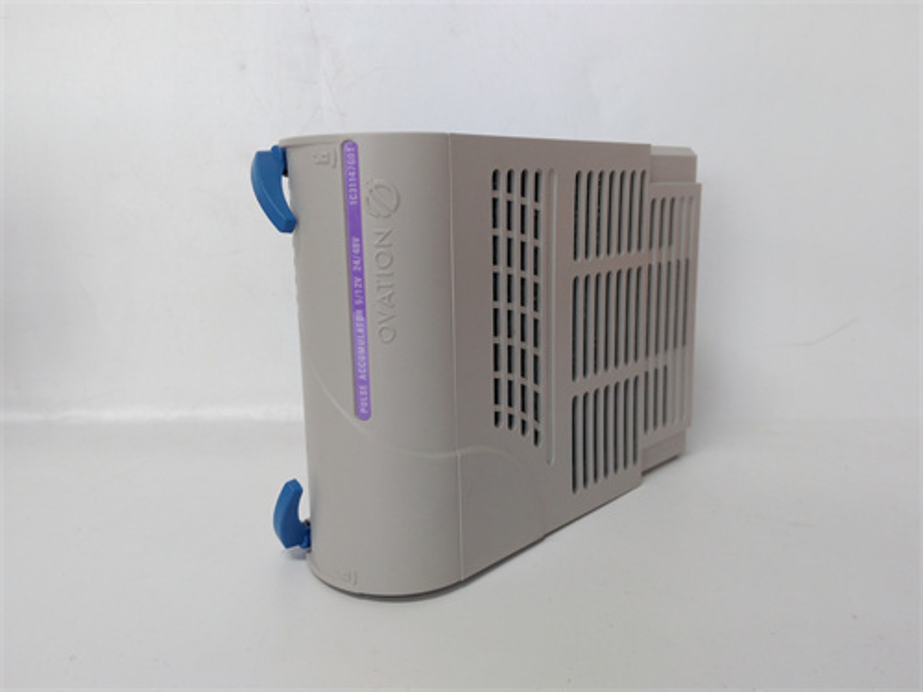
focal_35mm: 27
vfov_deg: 51.4
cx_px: 462
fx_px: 720
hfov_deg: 65.3
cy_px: 346
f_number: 2
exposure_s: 1/30
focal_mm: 3.79
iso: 118
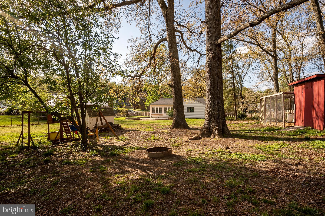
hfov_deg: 90.0
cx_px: 162
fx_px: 162
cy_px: 108
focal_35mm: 18
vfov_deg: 67.3
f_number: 16
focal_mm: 18
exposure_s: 1/250
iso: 320
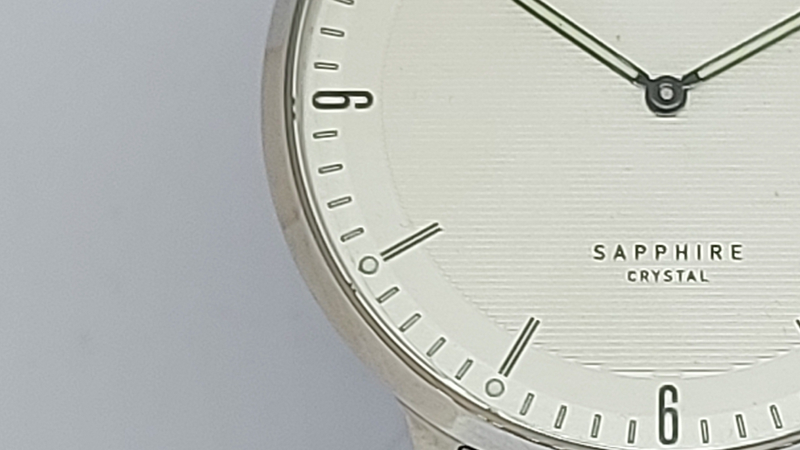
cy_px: 381
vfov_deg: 14.4
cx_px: 654
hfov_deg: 25.1
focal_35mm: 83
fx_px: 1760
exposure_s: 1/50
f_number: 1.8
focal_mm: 5.23
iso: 50
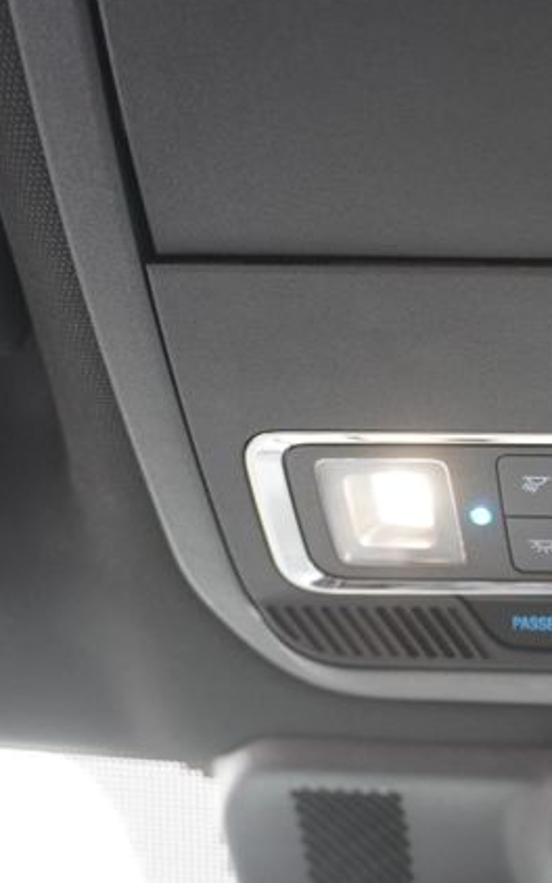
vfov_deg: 39.6
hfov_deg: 23.4
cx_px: 648
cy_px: 437
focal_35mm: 51
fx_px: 1227
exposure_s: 1/60
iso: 1250
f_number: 4
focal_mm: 22
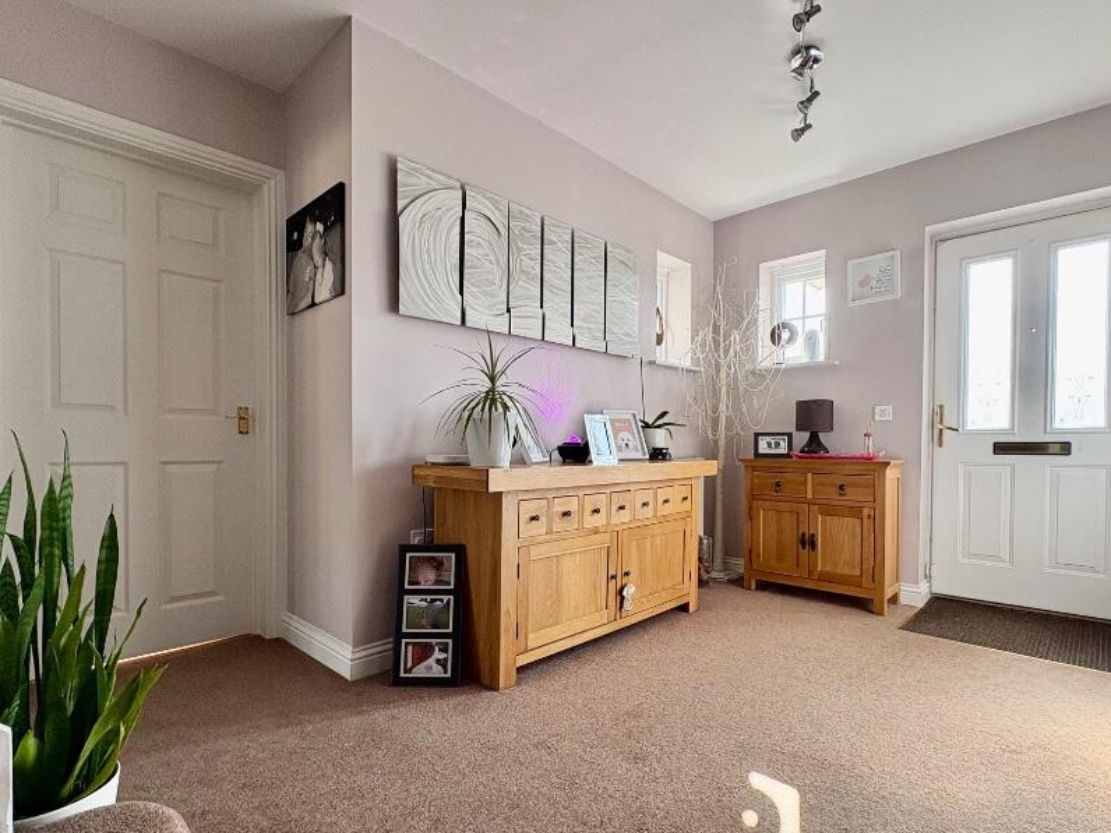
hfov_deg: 87.7
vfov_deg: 71.4
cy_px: 455
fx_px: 578
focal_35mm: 18
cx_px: 536
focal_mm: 2.22
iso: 125
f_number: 2.2
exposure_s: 1/99
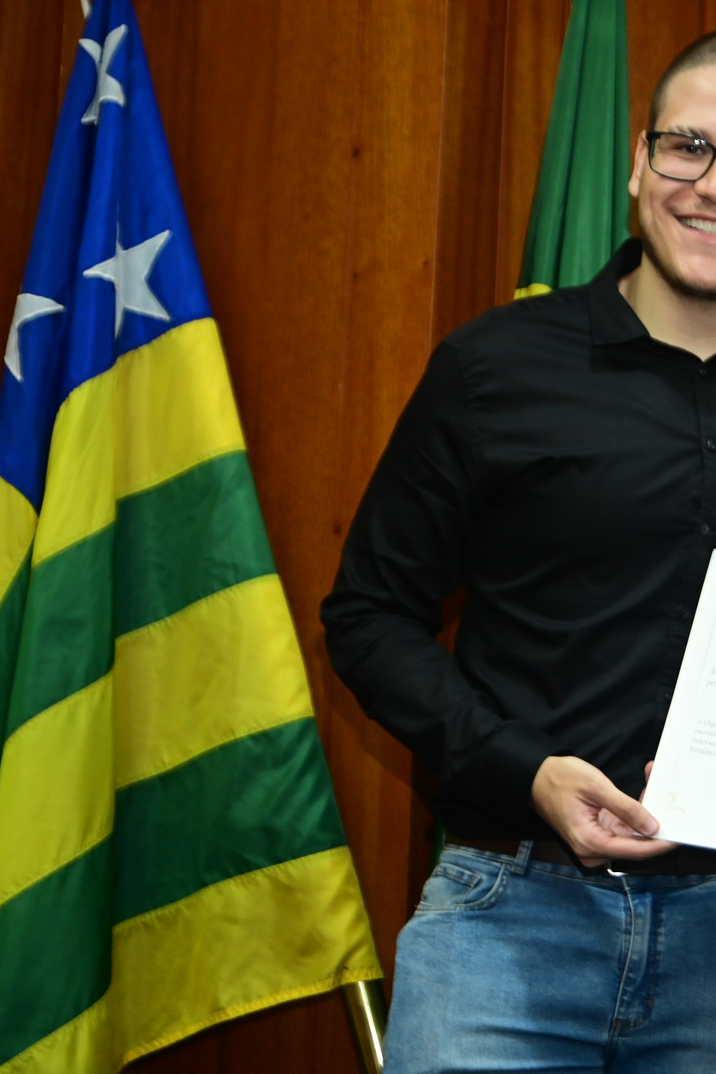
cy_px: 535
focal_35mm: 98
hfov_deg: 13.8
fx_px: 2924
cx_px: 711
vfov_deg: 20.8
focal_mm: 65
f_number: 5
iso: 2500
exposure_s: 1/125
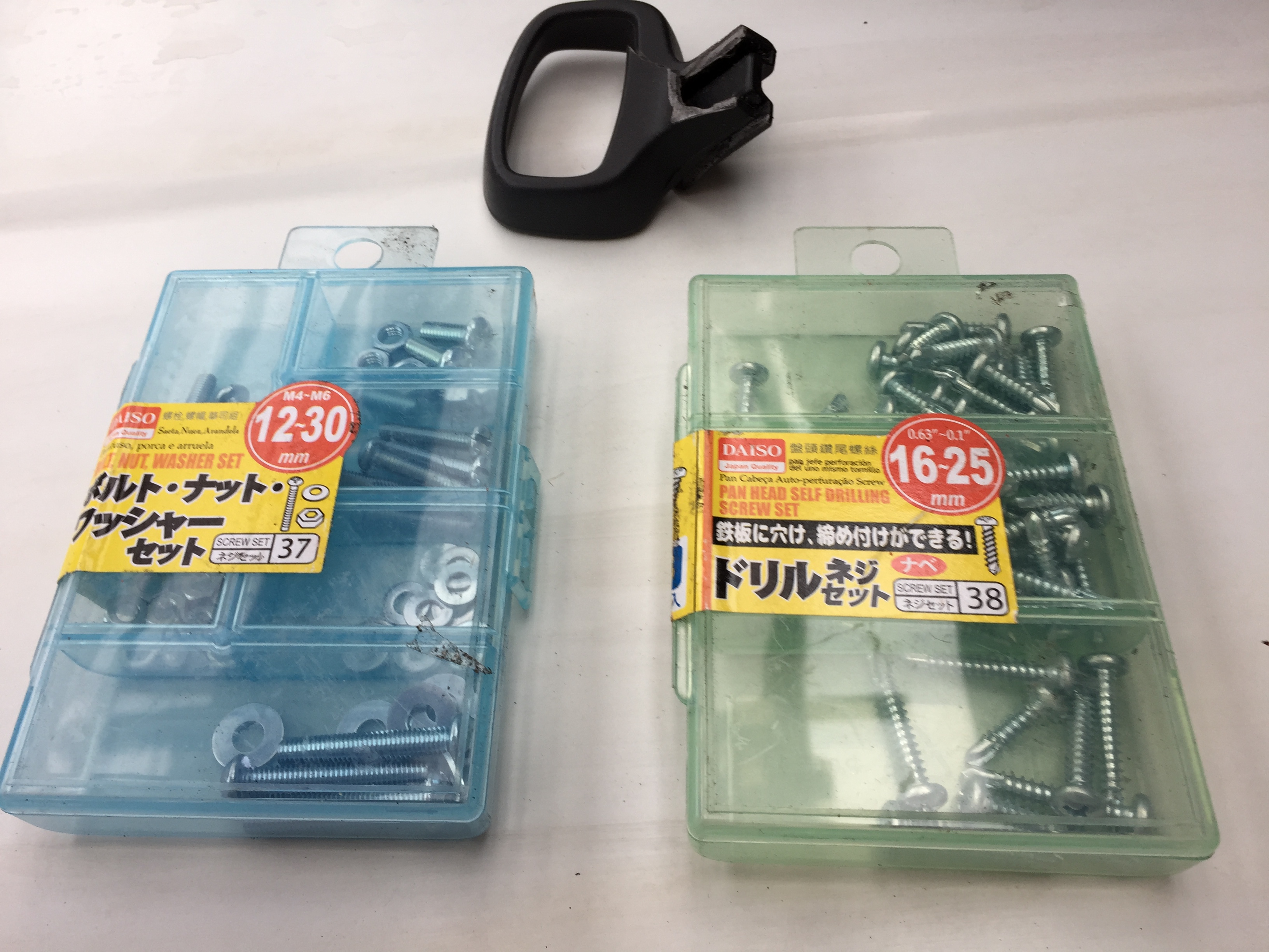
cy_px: 476
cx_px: 634
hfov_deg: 61.7
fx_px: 1063
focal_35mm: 29
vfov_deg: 48.2
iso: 32
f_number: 2.2
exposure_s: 1/126
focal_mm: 4.15
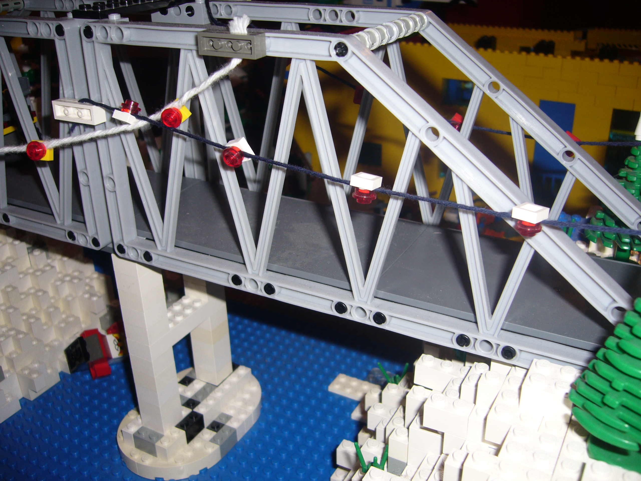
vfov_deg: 40.7
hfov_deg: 52.6
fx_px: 648
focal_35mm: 35
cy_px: 240
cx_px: 320
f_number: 2.8
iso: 80
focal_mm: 5.8
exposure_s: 1/60
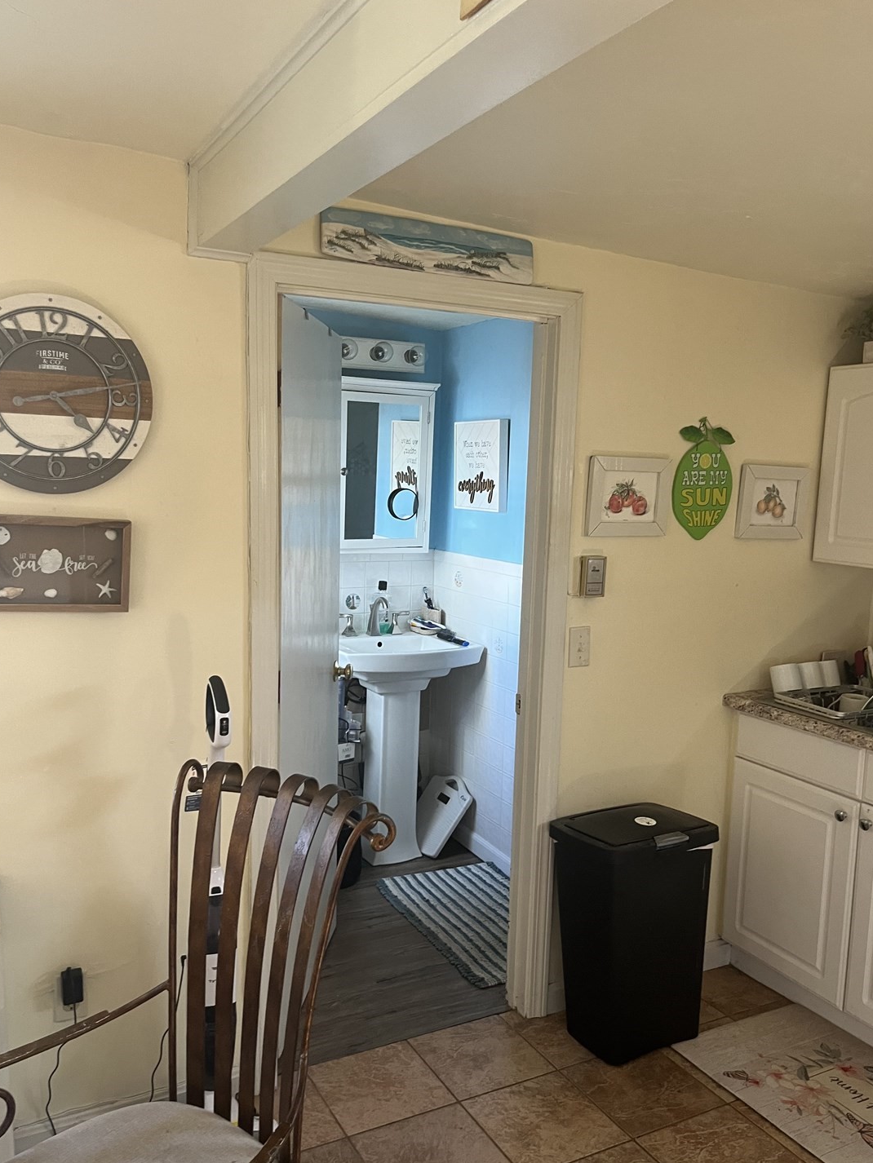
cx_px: 419
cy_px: 607
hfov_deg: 49.7
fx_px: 941
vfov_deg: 63.4
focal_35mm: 28
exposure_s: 1/60
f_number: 1.6
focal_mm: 5.1
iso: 200
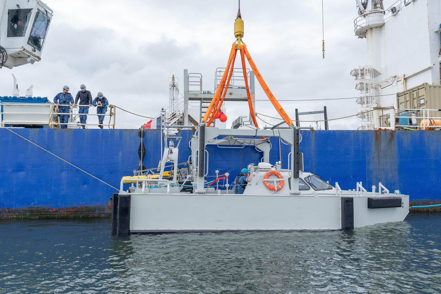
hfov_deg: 60.3
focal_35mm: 31
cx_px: 220
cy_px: 147
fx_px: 380
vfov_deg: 42.3
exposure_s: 1/400
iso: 400
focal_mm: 31
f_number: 8
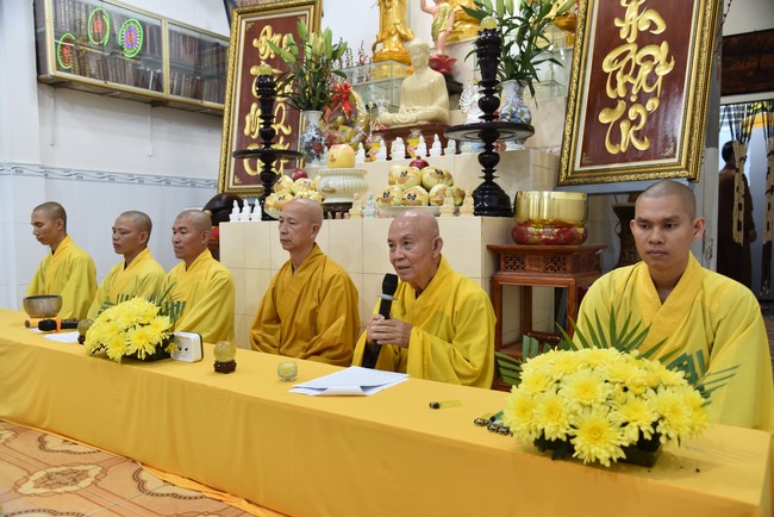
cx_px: 387
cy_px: 258
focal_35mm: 30
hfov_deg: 61.9
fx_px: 645
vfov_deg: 43.6
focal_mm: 30
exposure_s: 1/60
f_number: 4
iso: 560
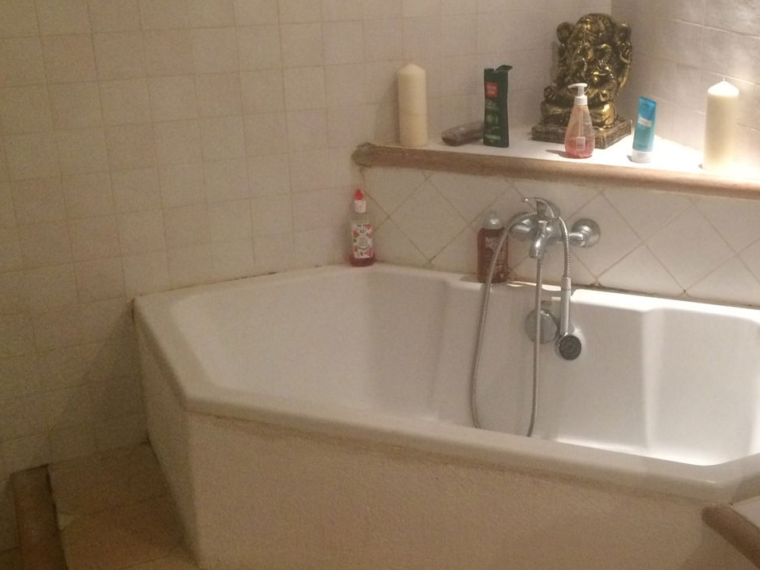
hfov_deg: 38.4
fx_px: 1076
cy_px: 271
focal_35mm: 49
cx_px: 510
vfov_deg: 29.7
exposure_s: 1/33
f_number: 2.2
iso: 320
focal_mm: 4.15
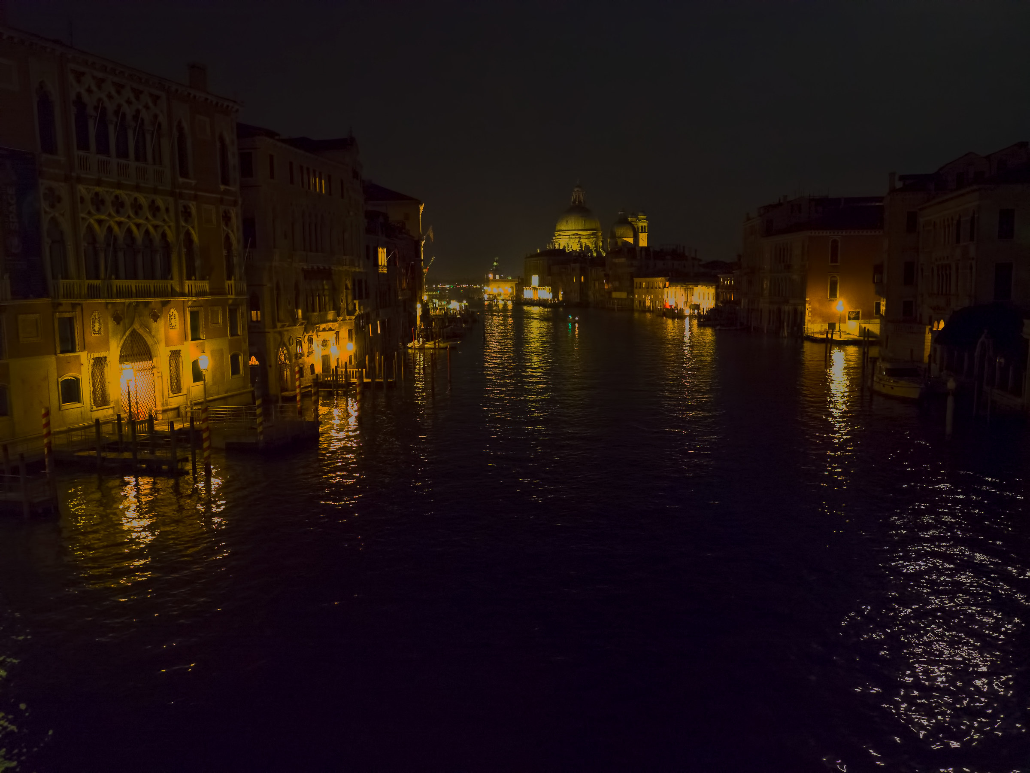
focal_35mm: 28
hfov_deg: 63.4
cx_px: 515
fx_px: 833
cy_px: 386
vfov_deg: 49.7
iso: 6400
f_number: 2.8
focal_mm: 14
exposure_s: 1/15
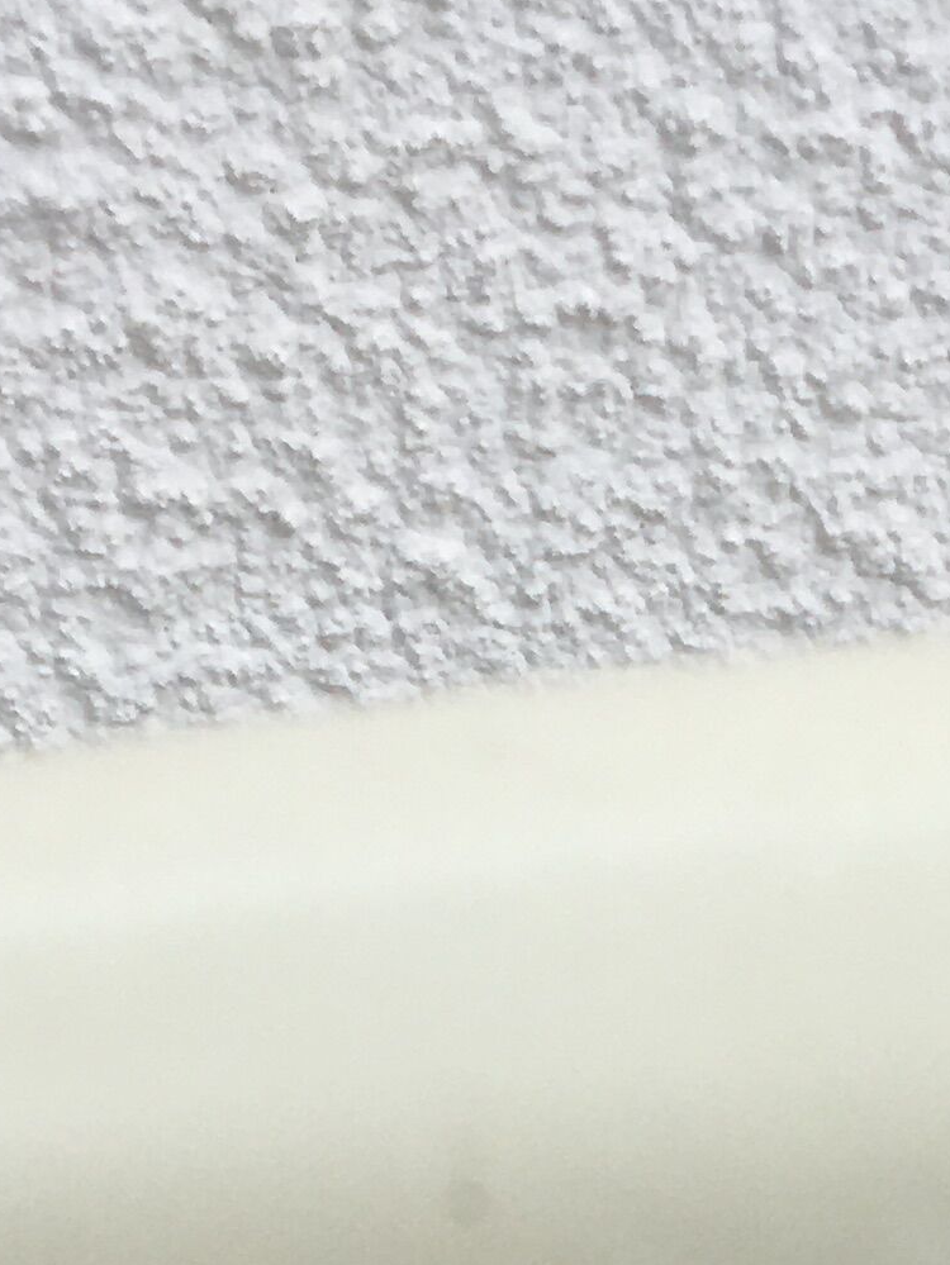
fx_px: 4279
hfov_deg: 12.6
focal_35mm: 117
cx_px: 806
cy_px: 1916
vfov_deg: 15.5
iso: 25
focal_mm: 4.15
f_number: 2.2
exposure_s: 1/620
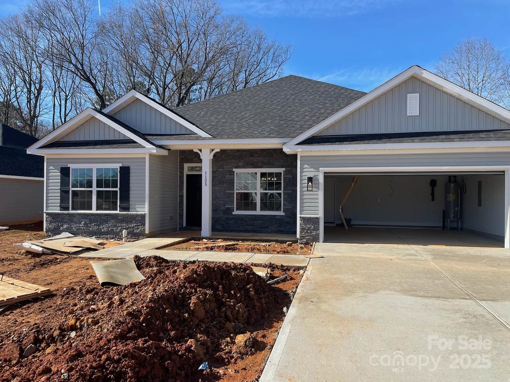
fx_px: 383
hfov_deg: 67.3
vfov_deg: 53.1
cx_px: 255
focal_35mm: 26
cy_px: 191
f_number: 1.6
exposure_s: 1/2506
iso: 32
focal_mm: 4.2
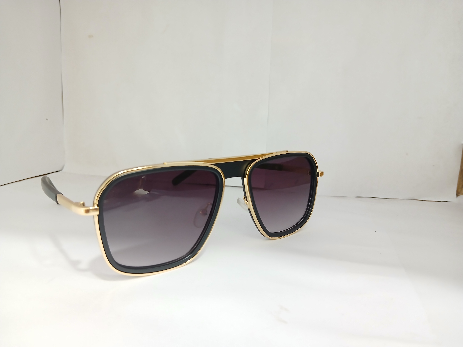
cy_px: 174
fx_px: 348
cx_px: 232
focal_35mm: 26
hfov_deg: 67.3
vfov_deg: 53.1
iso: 320
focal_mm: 3.98
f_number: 1.8
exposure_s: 1/25
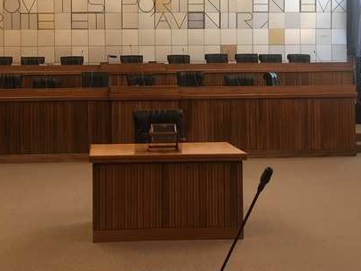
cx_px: 136
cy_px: 71
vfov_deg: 28.7
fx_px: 522
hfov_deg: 37.9
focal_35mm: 50
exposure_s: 1/33
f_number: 2.2
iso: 100
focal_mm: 4.15
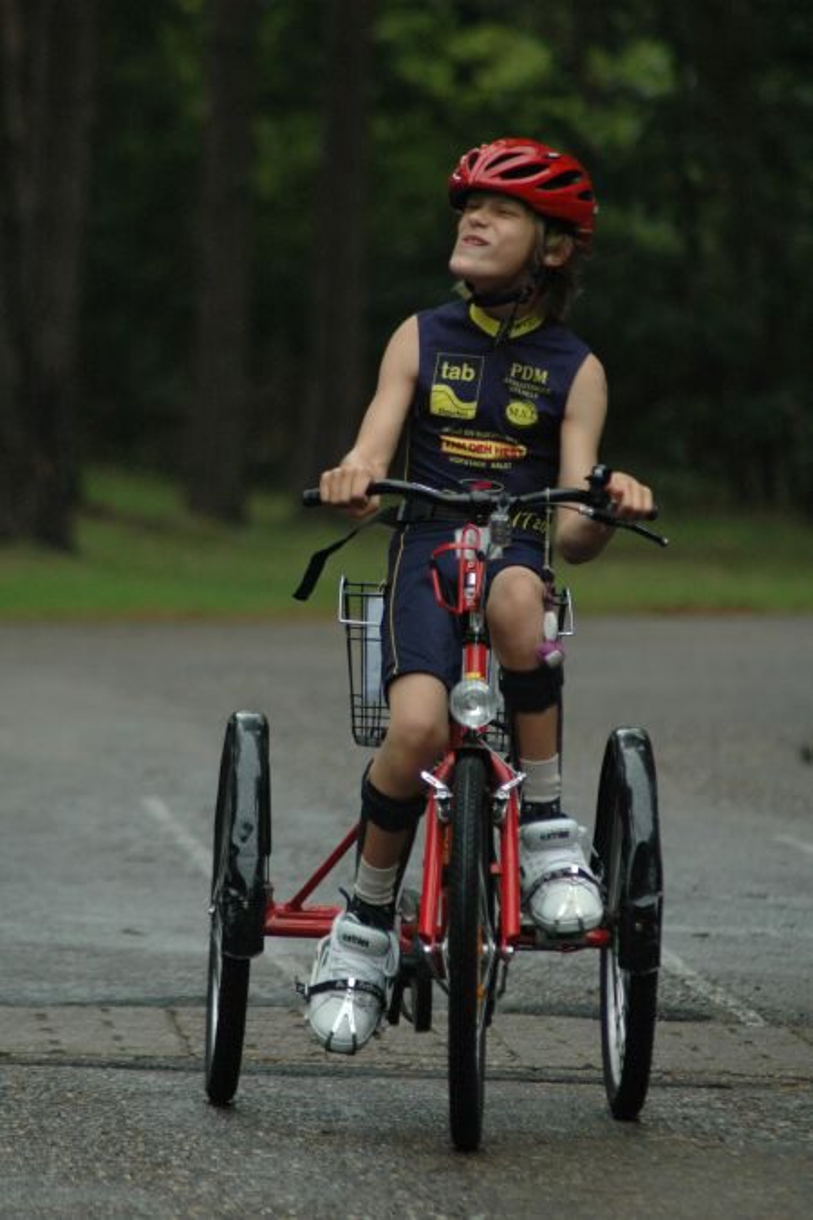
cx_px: 406
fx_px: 15243
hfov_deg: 3.1
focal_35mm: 450
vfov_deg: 4.6
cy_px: 610
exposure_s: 1/400
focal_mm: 300
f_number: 5.6
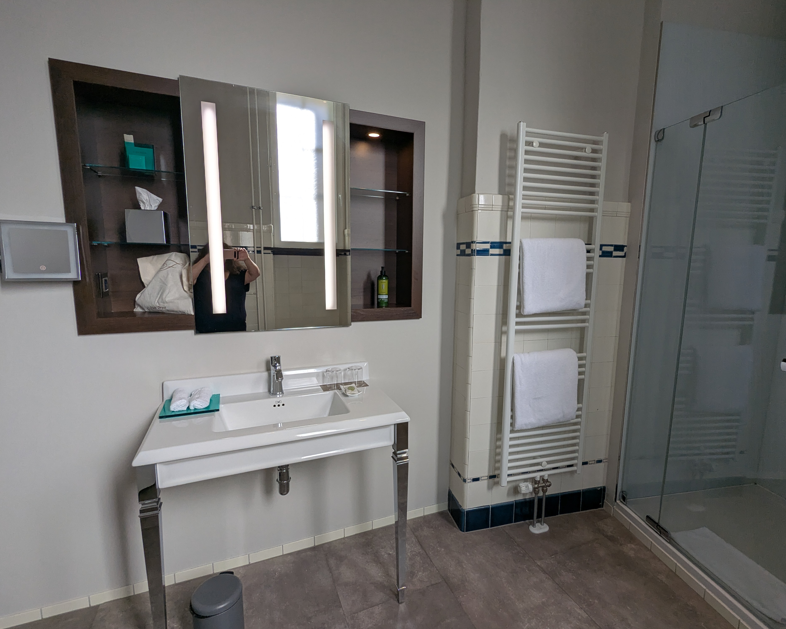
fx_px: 395
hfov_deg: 89.5
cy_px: 319
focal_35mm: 17
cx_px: 419
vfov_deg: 77.0
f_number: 2.2
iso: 76
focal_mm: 2.35
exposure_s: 1/689
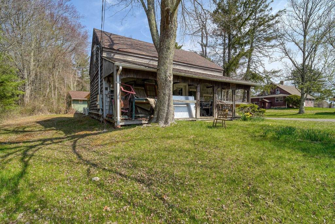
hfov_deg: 96.7
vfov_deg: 73.8
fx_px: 149
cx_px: 168
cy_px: 112
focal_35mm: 16
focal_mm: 16
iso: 100
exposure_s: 1/8
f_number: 16
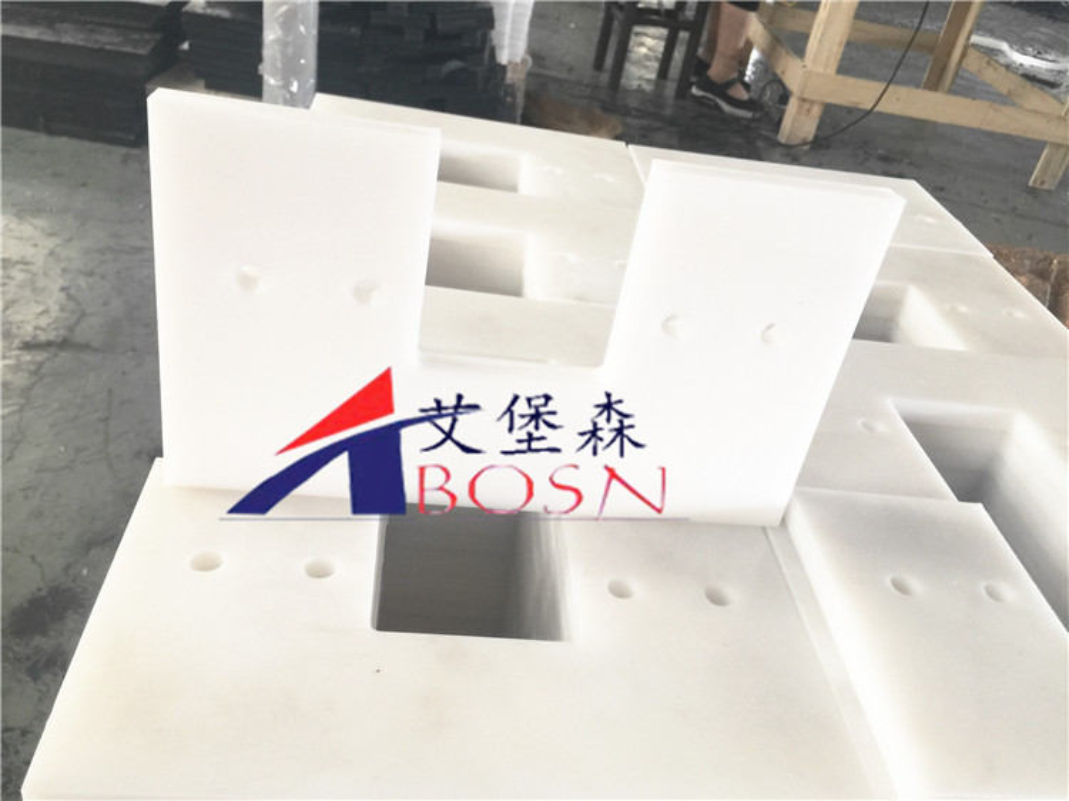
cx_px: 534
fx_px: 895
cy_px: 400
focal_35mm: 29
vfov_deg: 48.2
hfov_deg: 61.7
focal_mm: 4.15
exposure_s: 1/17
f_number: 2.2
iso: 50
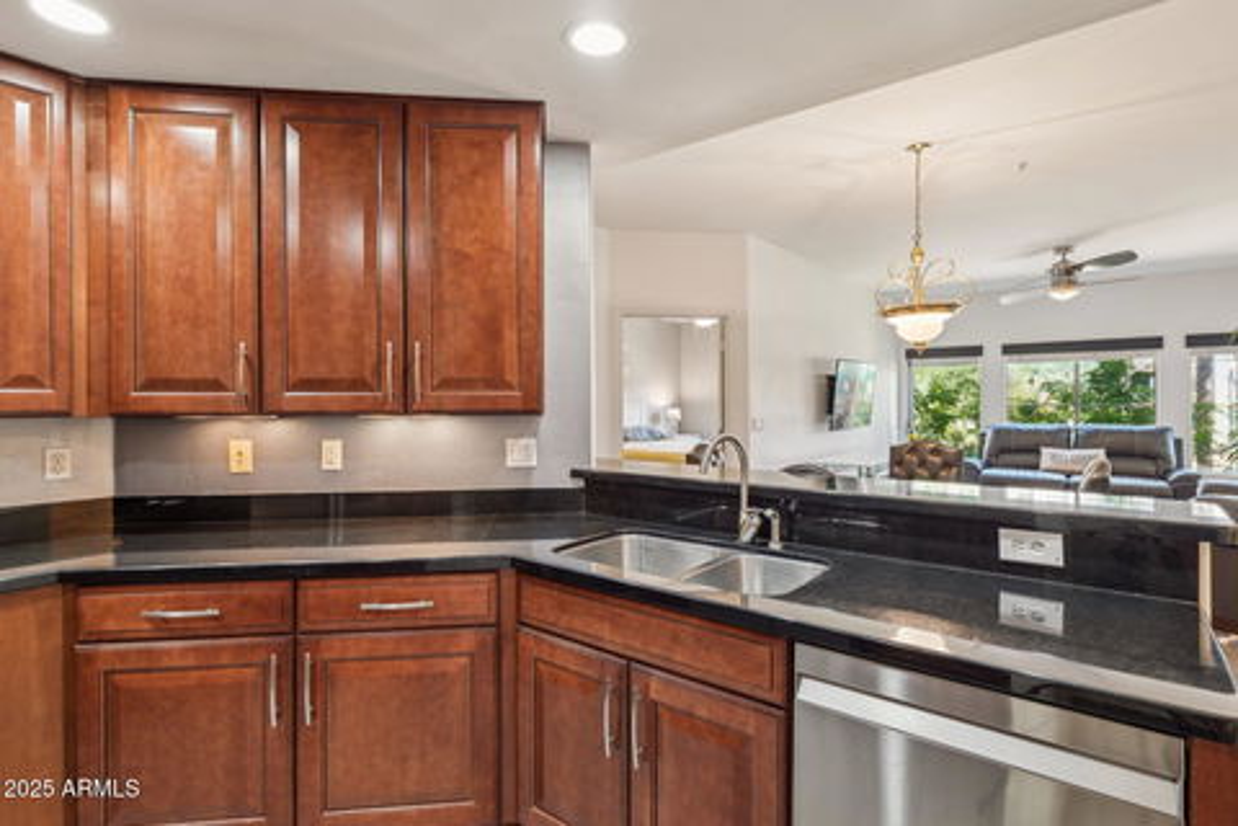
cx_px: 619
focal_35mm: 17
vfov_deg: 70.4
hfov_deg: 93.3
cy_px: 413
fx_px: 585
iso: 400
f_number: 8
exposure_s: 1/5
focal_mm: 17
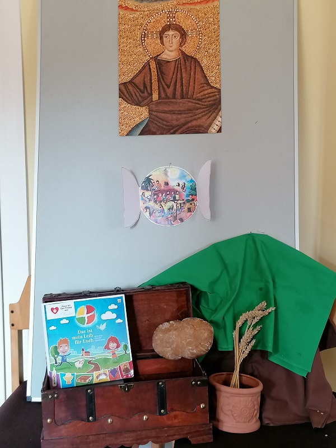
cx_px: 168
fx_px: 621
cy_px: 224
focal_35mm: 48
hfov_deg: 30.3
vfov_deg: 39.7
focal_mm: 4.75
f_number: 1.8
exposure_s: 1/33.3
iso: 200
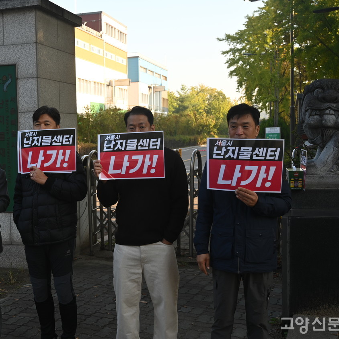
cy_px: 169
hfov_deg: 34.0
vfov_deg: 34.7
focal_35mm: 49
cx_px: 90
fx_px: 543
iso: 200
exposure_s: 1/125
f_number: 6.3
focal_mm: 38
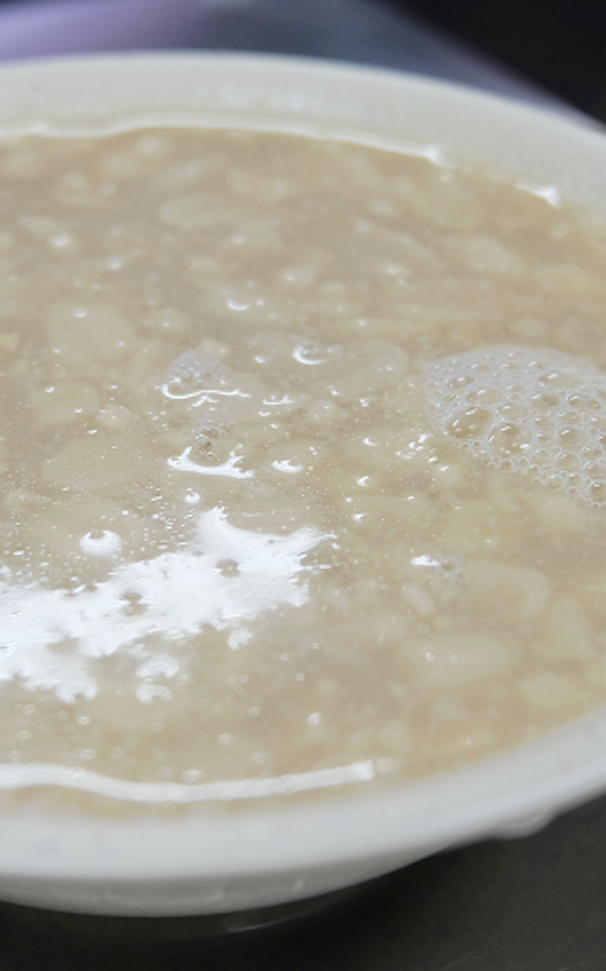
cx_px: 150
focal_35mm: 63
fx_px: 1665
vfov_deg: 32.5
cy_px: 489
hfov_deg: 20.5
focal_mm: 26.9
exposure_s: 1/30
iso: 400
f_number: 4.5
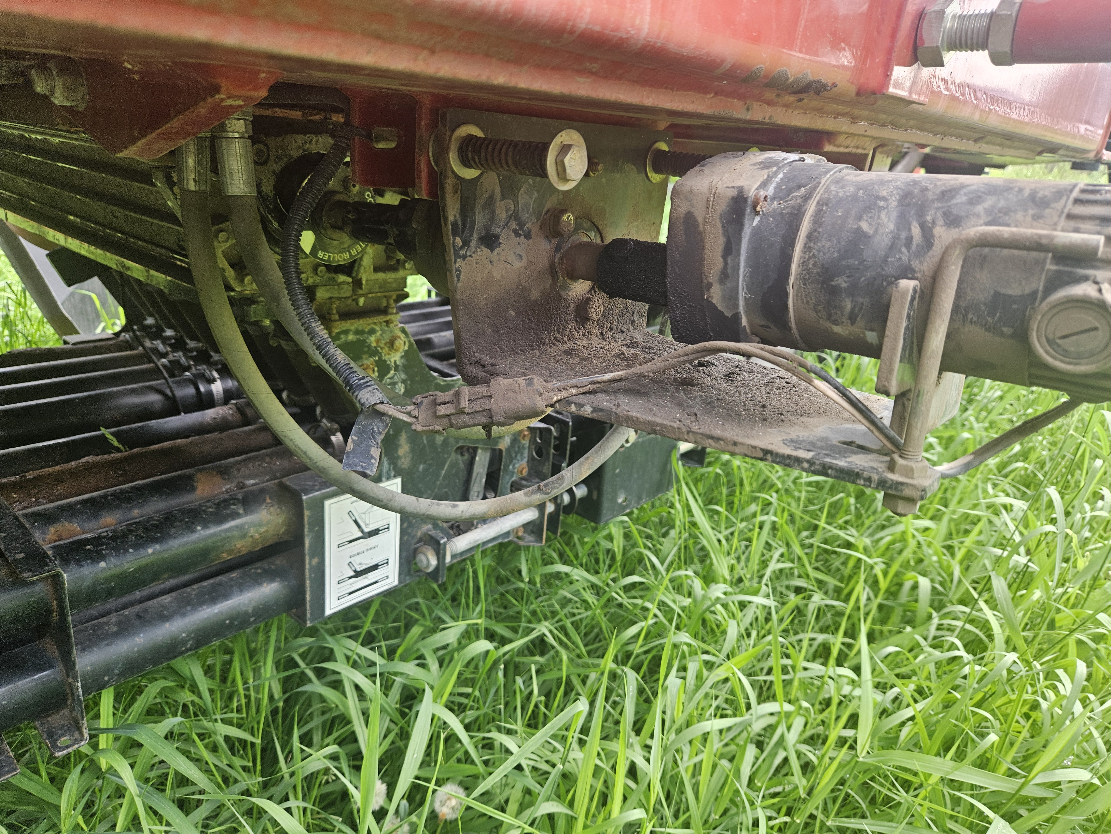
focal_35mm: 23
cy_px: 417
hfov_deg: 73.9
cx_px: 556
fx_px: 738
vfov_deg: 58.9
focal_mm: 5.4
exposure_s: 1/180
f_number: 1.8
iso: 64
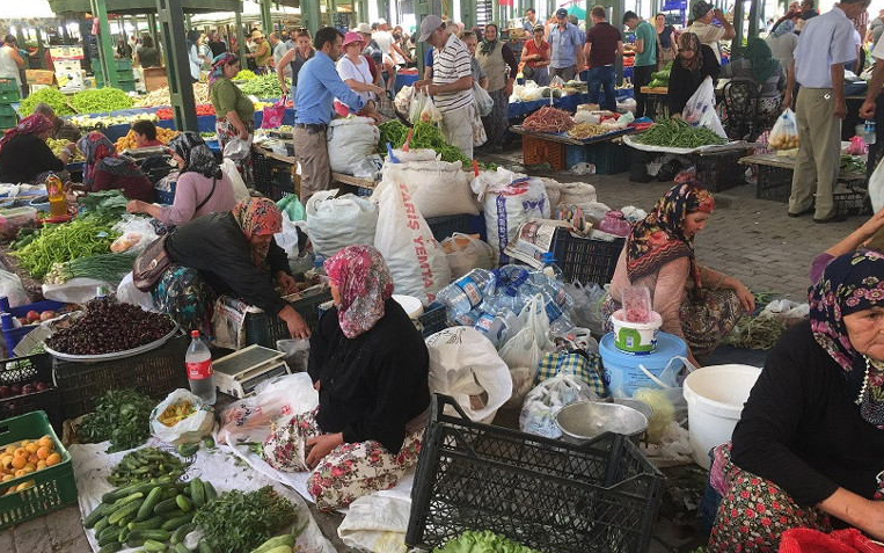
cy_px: 266
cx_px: 439
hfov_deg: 61.2
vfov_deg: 40.6
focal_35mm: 31
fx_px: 747
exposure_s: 1/100
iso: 50
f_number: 2.2
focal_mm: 4.15
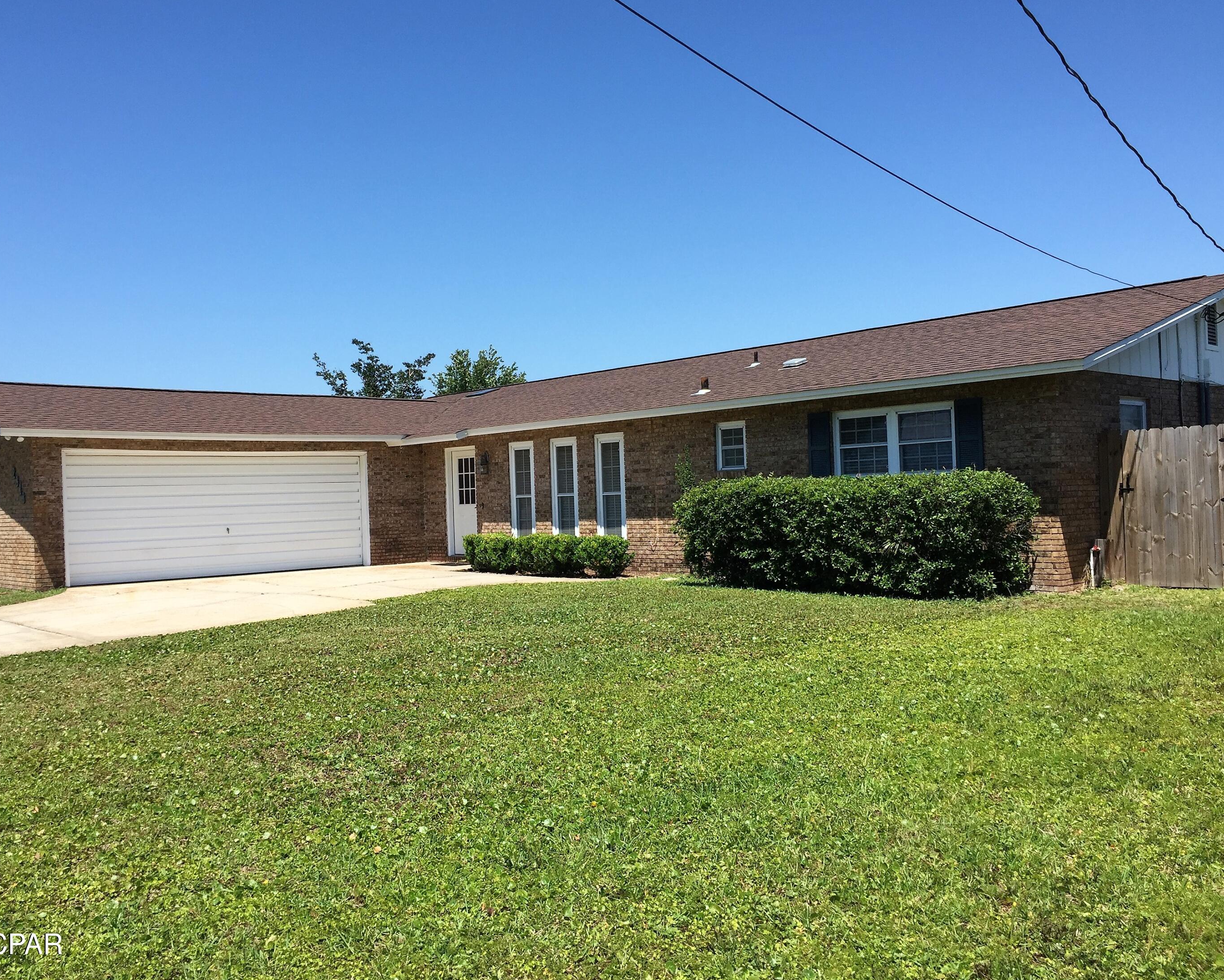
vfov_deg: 47.1
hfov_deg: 57.1
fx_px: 1123
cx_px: 564
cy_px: 487
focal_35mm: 31
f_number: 2.2
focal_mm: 4.15
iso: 32
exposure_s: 1/1721
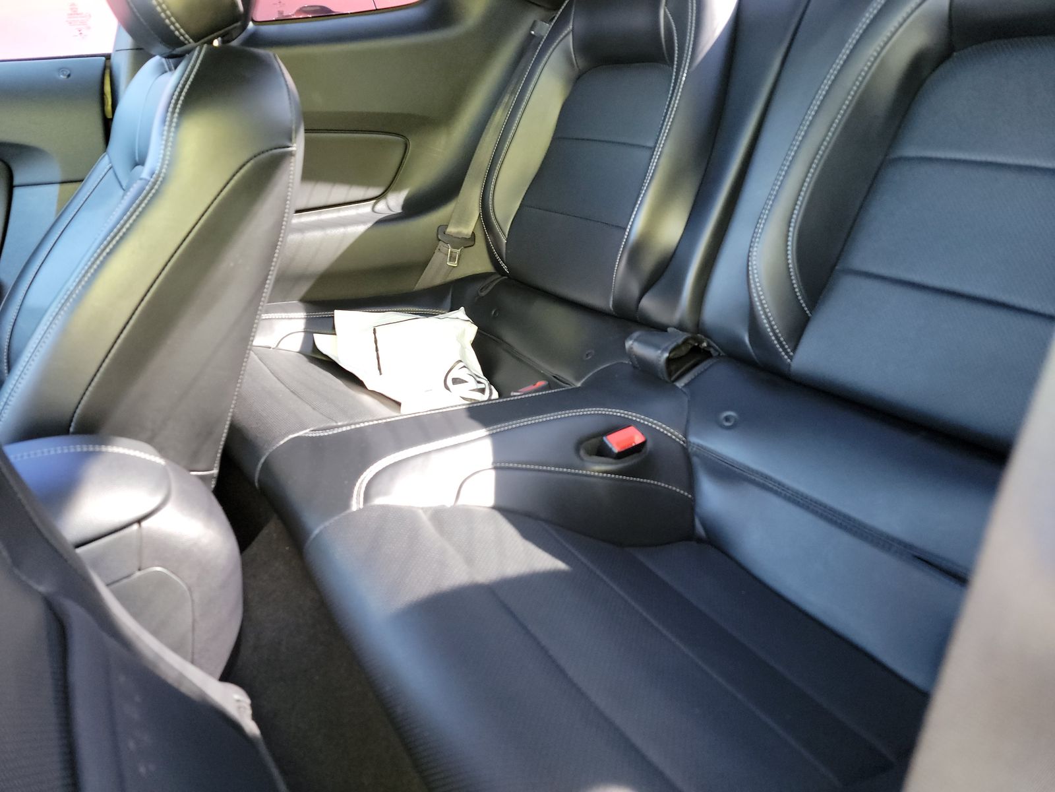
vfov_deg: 56.8
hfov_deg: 71.6
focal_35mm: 24
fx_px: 731
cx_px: 528
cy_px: 396
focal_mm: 6.7
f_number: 1.8
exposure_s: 1/59
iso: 796
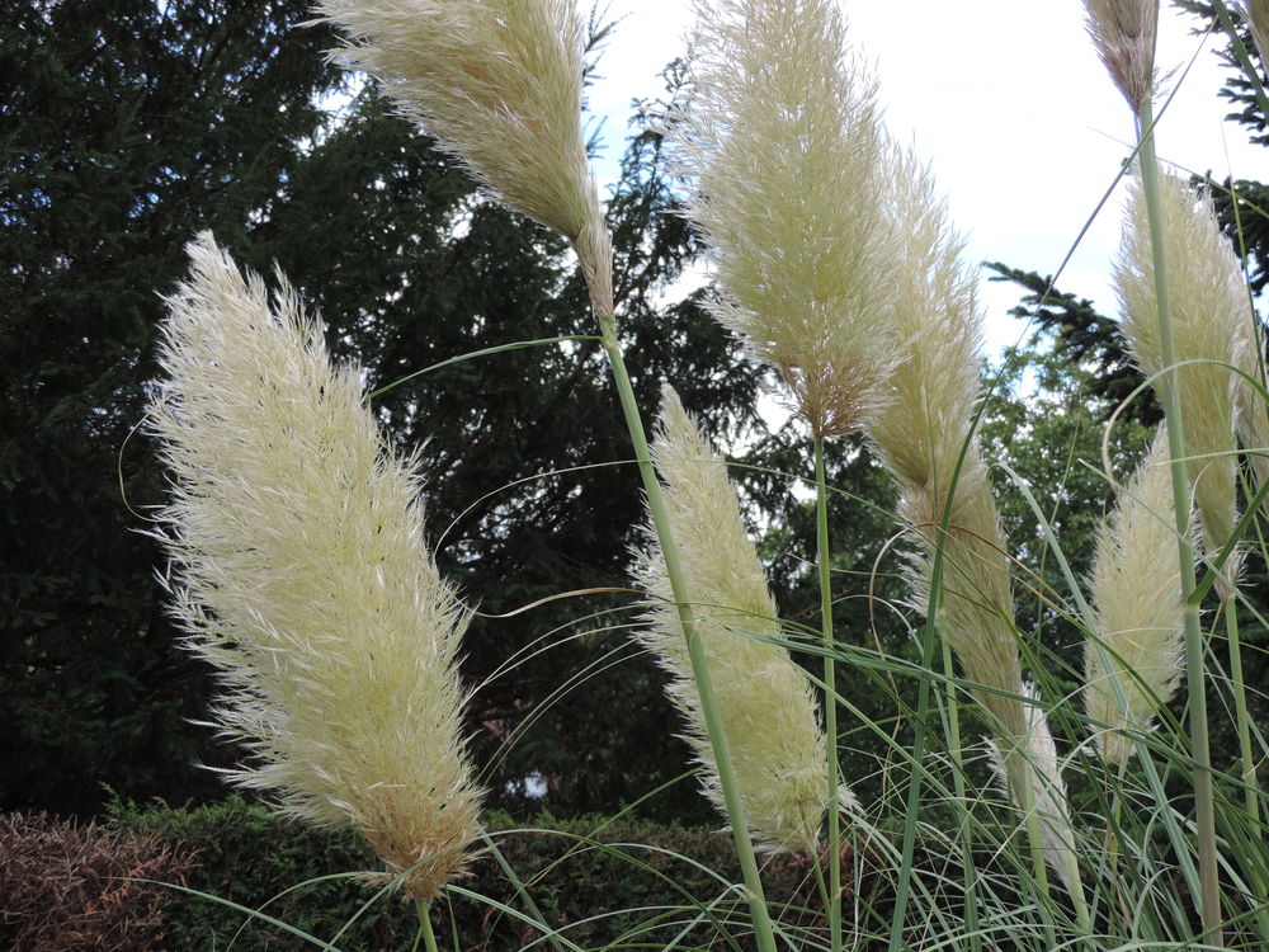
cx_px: 634
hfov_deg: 43.9
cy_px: 476
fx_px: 1576
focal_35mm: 43
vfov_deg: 33.6
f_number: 3.4
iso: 80
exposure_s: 1/200
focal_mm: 7.6
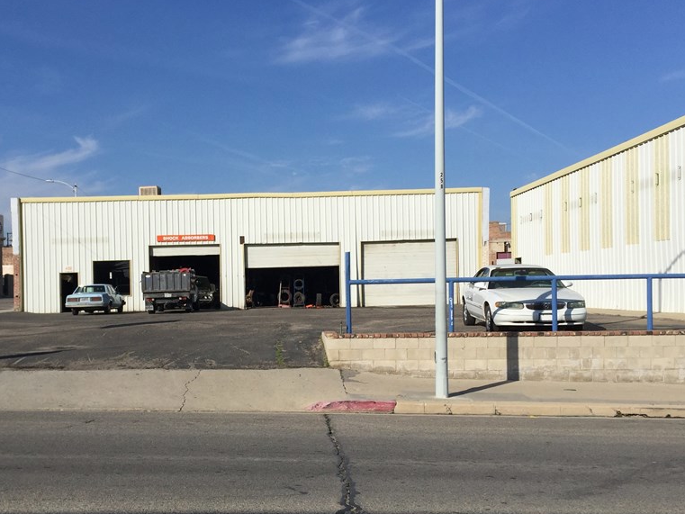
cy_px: 293
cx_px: 273
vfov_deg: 36.8
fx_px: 772
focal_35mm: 39
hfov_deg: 47.6
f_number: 2.2
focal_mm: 4.15
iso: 32
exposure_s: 1/4950
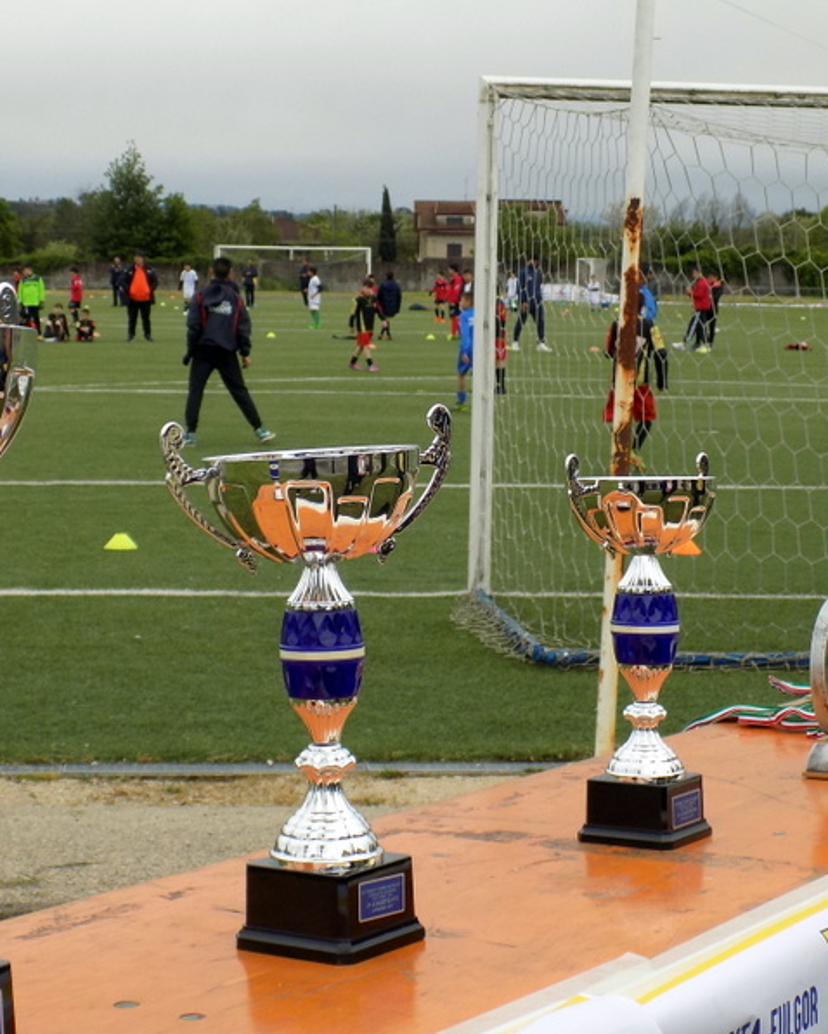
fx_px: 2082
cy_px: 516
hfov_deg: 22.5
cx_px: 346
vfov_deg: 27.9
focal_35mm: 68
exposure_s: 1/400
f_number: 3.9
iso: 80
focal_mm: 9.3
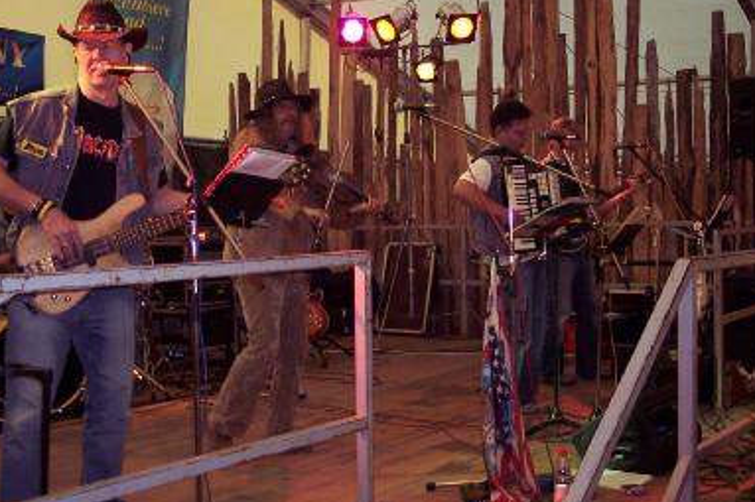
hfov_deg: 37.5
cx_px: 361
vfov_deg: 25.5
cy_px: 223
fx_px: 1111
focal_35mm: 53
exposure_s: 1/60
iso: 140
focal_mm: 8
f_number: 2.8
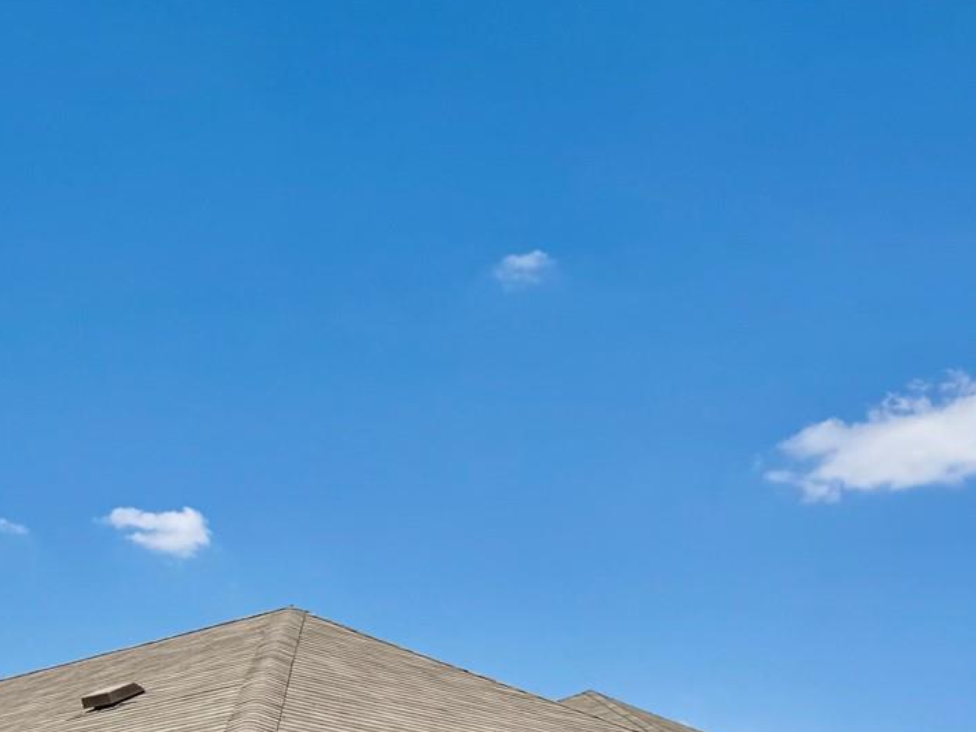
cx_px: 266
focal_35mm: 69
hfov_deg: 27.8
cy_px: 923
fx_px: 1945
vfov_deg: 19.8
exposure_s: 1/5814
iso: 80
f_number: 1.78
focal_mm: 6.76
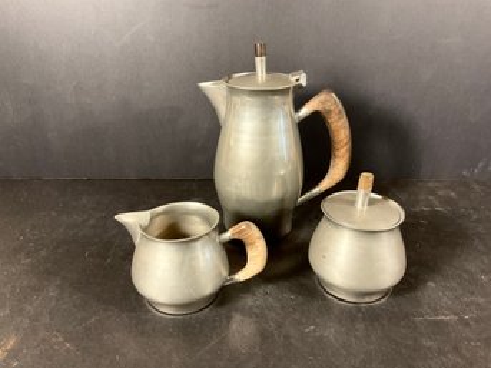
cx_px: 246
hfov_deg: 61.7
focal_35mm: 29
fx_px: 411
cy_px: 184
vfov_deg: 48.2
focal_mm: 3
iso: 160
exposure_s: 1/60
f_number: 1.8
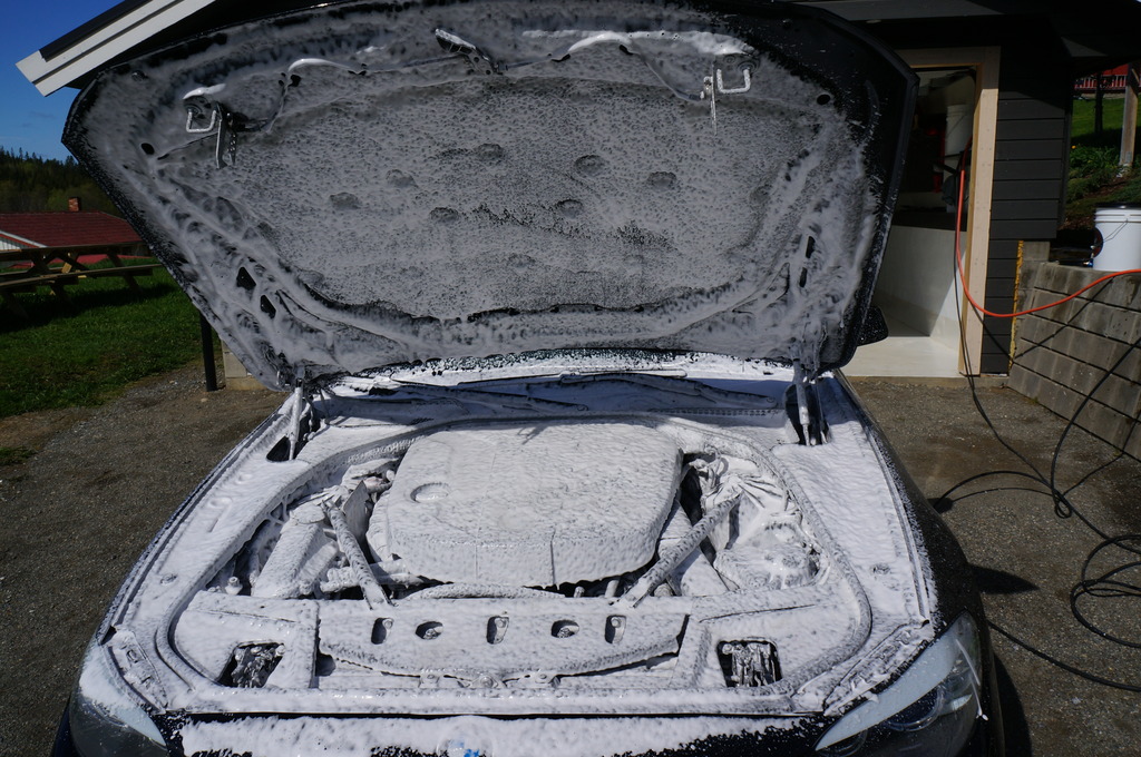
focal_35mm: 27
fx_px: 855
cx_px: 570
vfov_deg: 47.8
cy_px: 378
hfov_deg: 67.4
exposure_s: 1/320
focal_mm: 18
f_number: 13
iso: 100
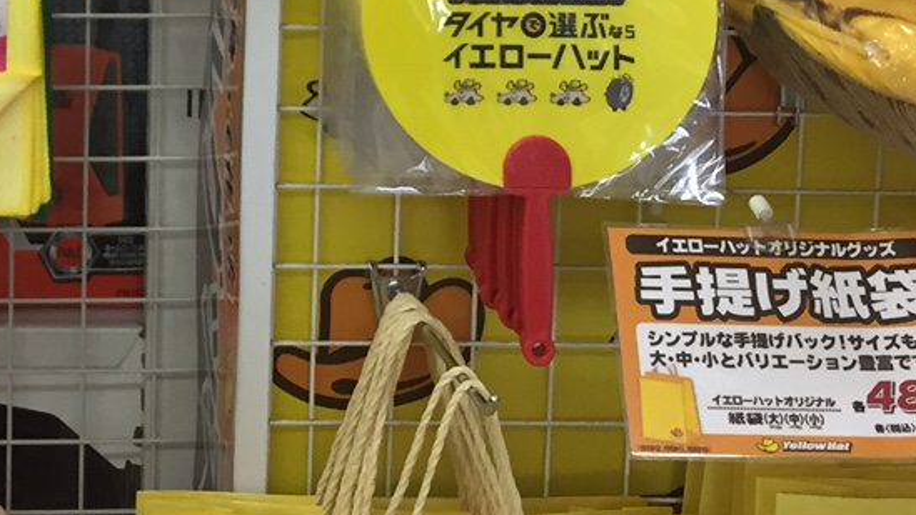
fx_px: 2283
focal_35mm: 94
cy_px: -358
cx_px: 15
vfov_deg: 12.0
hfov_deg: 21.9
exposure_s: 1/30
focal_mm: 4.15
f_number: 2.2
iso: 32
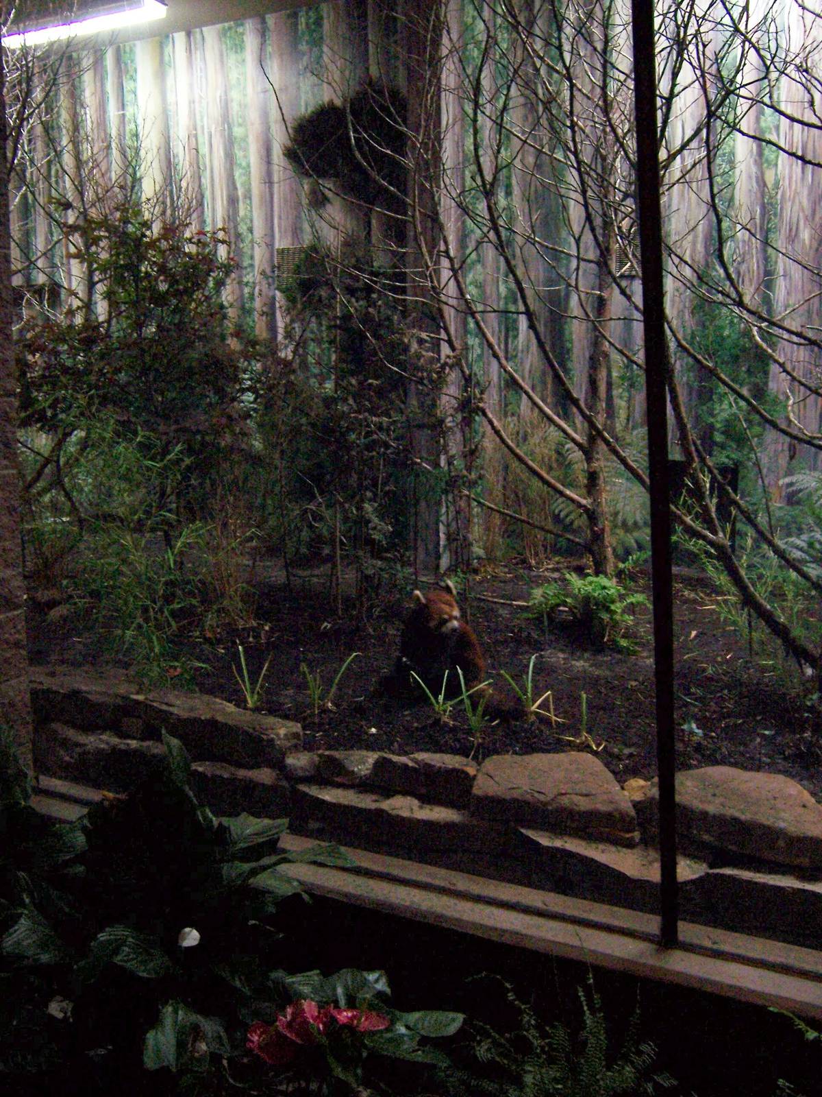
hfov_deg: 42.9
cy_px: 548
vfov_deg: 55.4
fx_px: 1045
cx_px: 411
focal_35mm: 33
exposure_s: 1/30
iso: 140
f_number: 3.4
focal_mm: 5.5
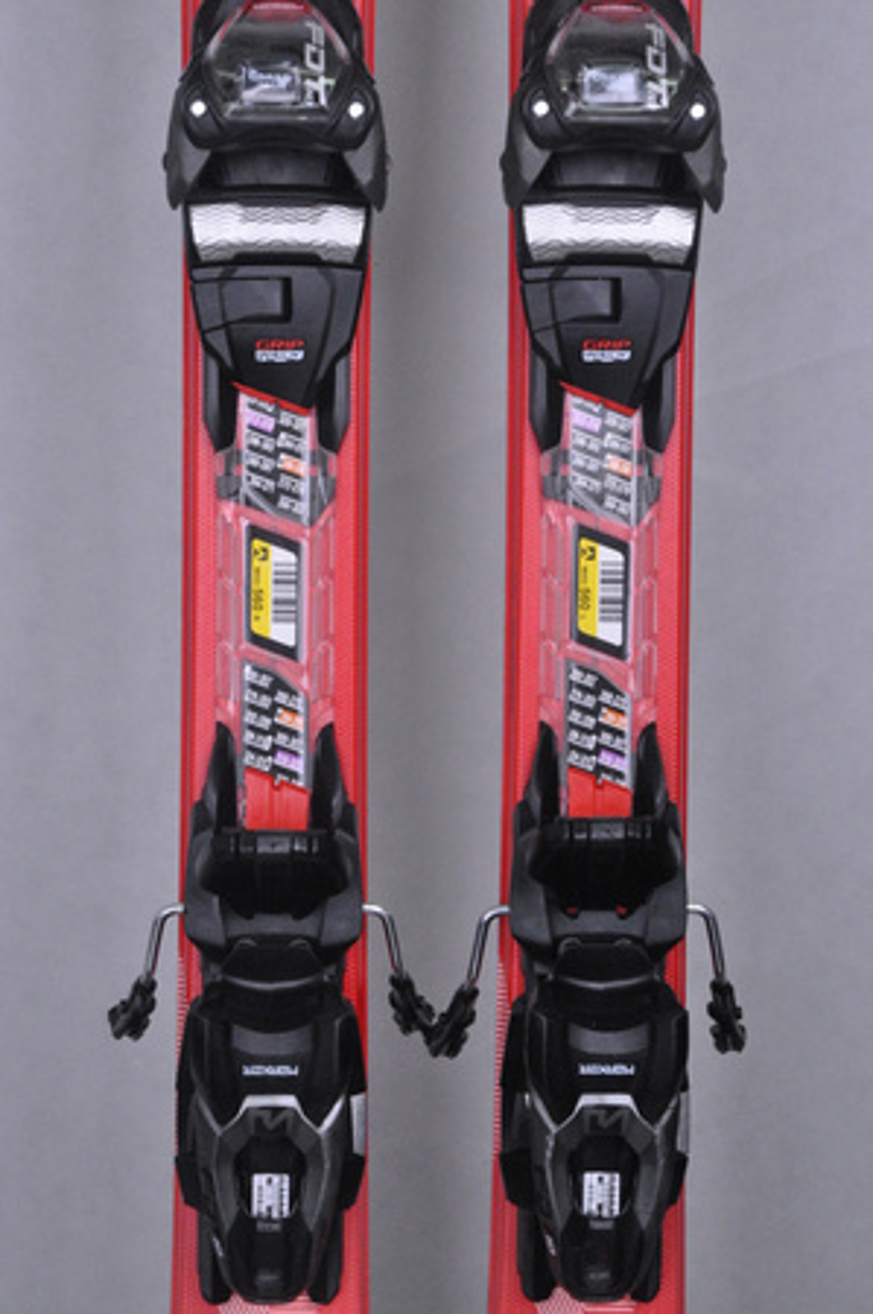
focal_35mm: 112
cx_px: 436
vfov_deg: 18.2
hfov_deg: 12.2
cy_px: 657
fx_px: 4101
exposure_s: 1/125
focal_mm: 75
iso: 3200
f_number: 9.5
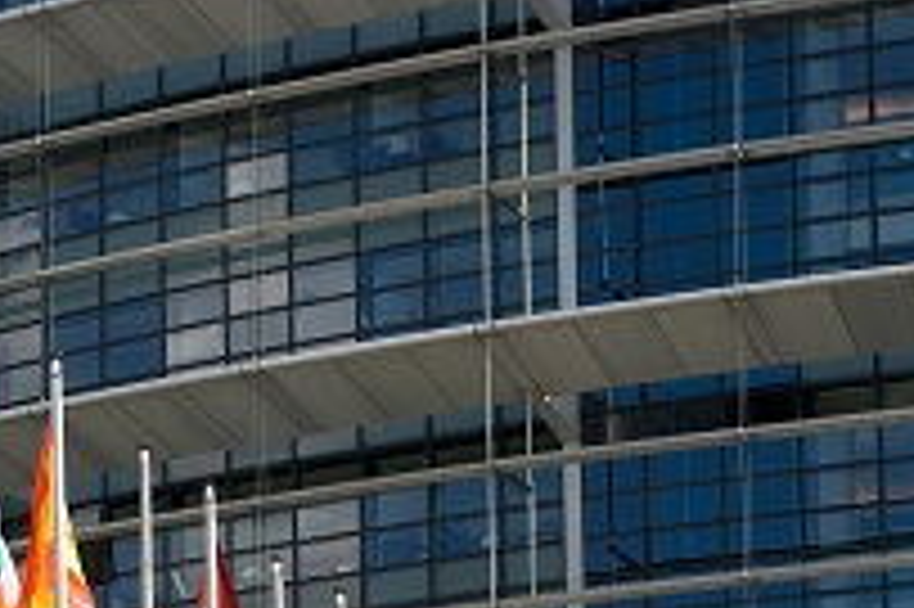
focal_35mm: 259
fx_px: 6570
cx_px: 72
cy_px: 734
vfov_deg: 5.3
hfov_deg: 7.9
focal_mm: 70
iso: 200
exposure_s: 1/400
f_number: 8
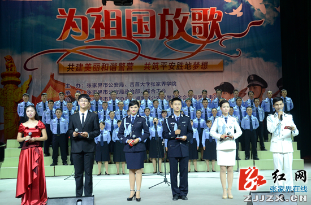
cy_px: 102
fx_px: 413
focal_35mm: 48
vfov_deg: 27.9
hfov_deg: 41.2
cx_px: 156
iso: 1000
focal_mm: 32
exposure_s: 1/80
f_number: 4.5
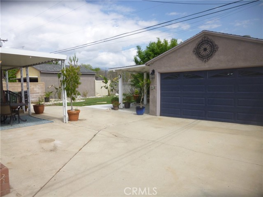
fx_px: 190
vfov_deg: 54.9
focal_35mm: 25
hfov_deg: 69.4
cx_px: 132
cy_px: 98
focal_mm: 4.5
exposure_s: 1/1300
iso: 100
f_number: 3.1
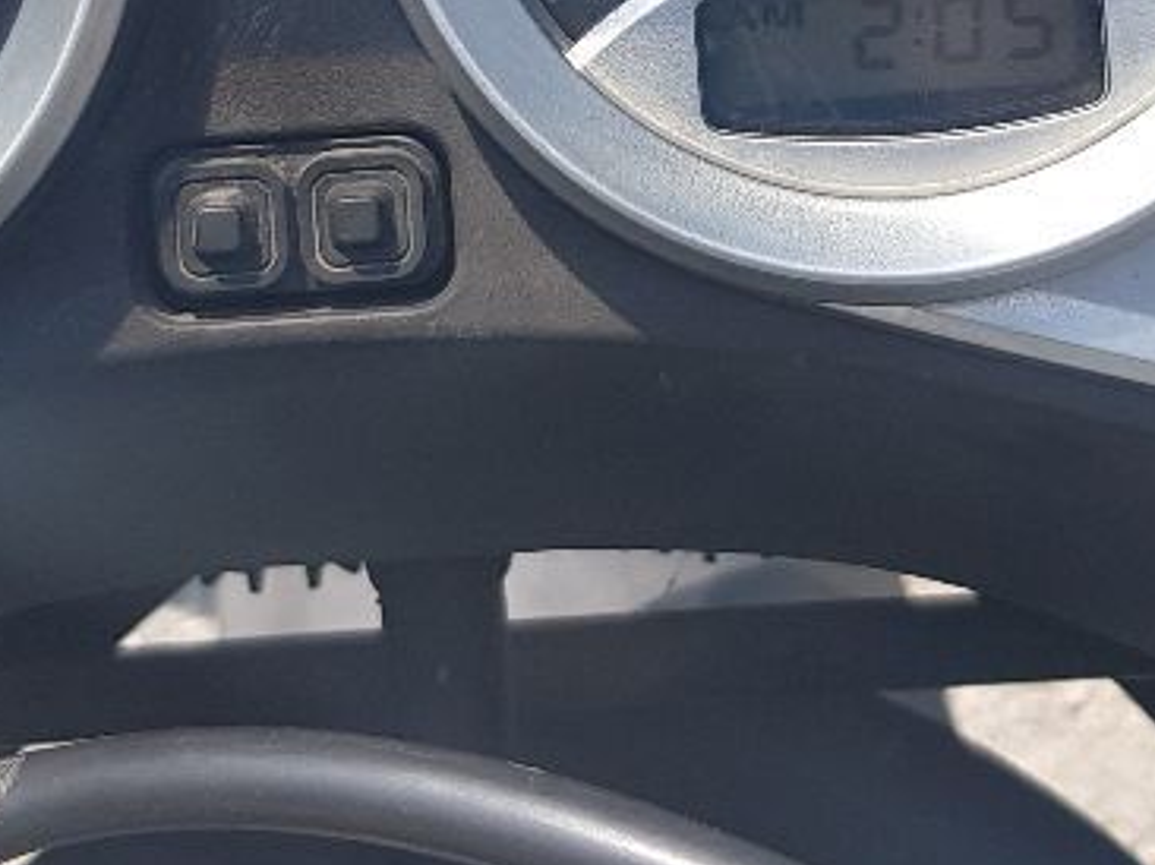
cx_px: 634
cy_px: -208
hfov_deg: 21.5
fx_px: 3034
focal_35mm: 91
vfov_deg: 15.5
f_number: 1.7
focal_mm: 4.2
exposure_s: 1/1228
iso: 40
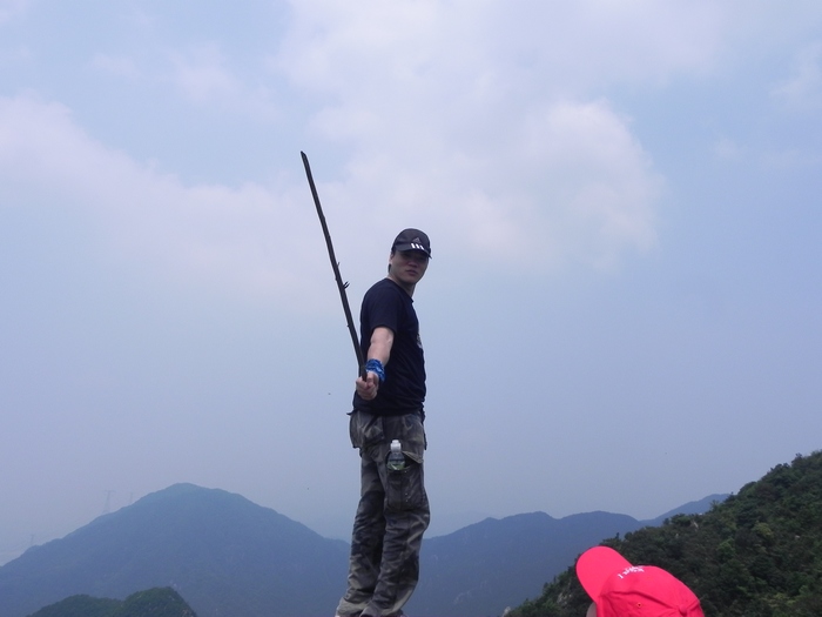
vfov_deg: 48.2
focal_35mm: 29
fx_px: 689
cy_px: 308
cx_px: 411
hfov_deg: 61.7
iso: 160
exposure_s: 1/537
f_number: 8
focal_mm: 5.2
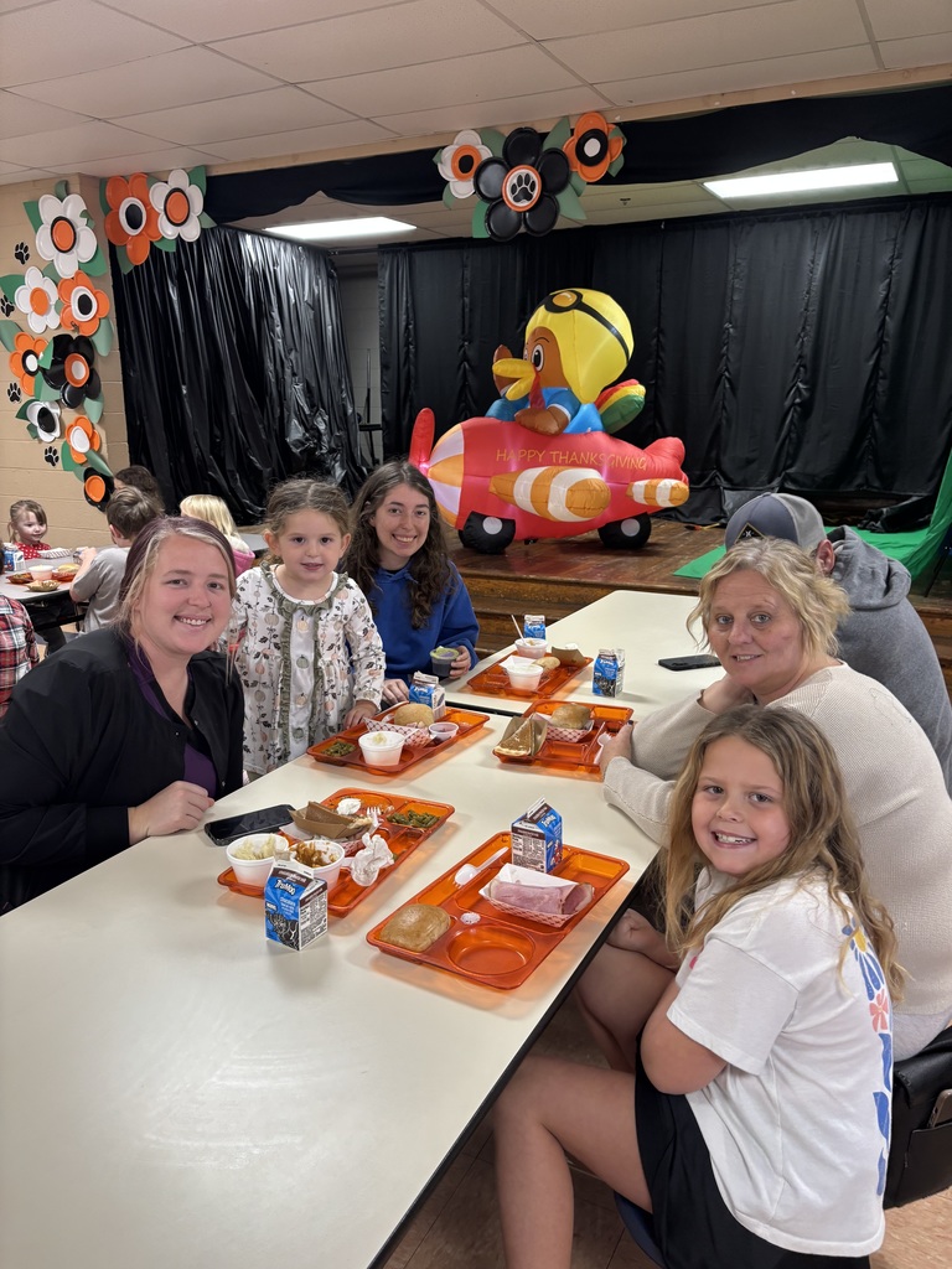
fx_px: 953
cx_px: 476
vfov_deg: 67.3
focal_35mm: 26
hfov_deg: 53.1
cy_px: 634
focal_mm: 5.96
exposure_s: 1/60
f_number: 1.6
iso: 160
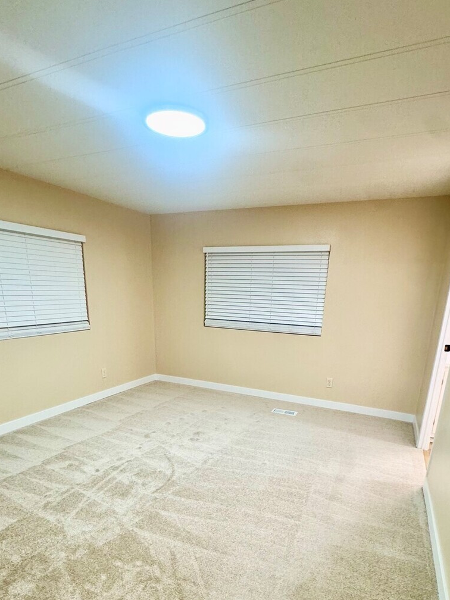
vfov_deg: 79.7
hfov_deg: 66.0
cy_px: 387
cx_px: 233
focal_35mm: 20
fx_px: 347
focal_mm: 2.22
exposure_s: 1/60
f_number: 2.2
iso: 200
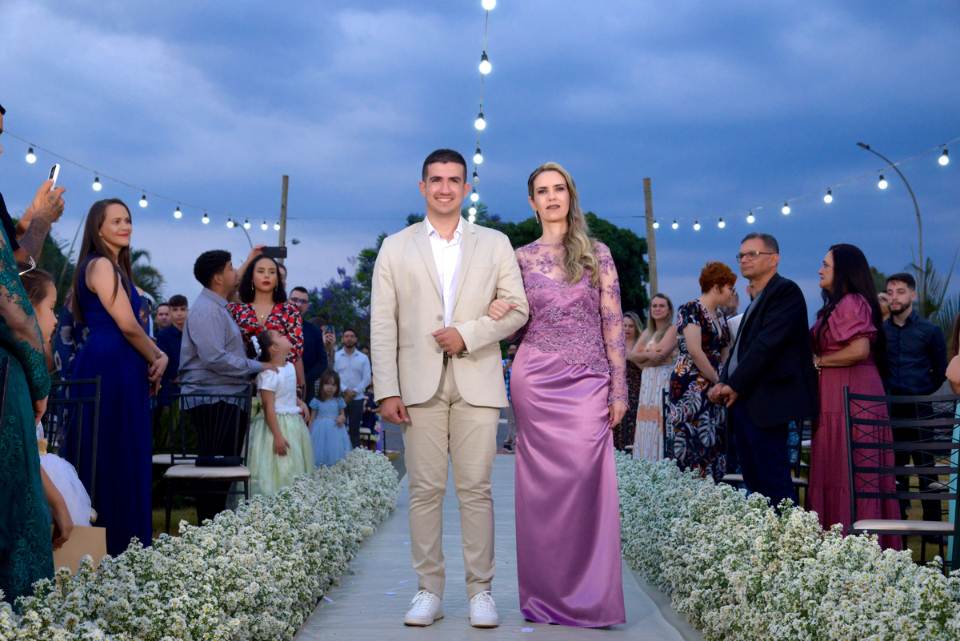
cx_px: 480
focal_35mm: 46
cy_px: 320
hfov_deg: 42.7
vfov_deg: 29.3
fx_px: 1227
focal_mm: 46
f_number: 6.3
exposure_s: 1/250
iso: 2200
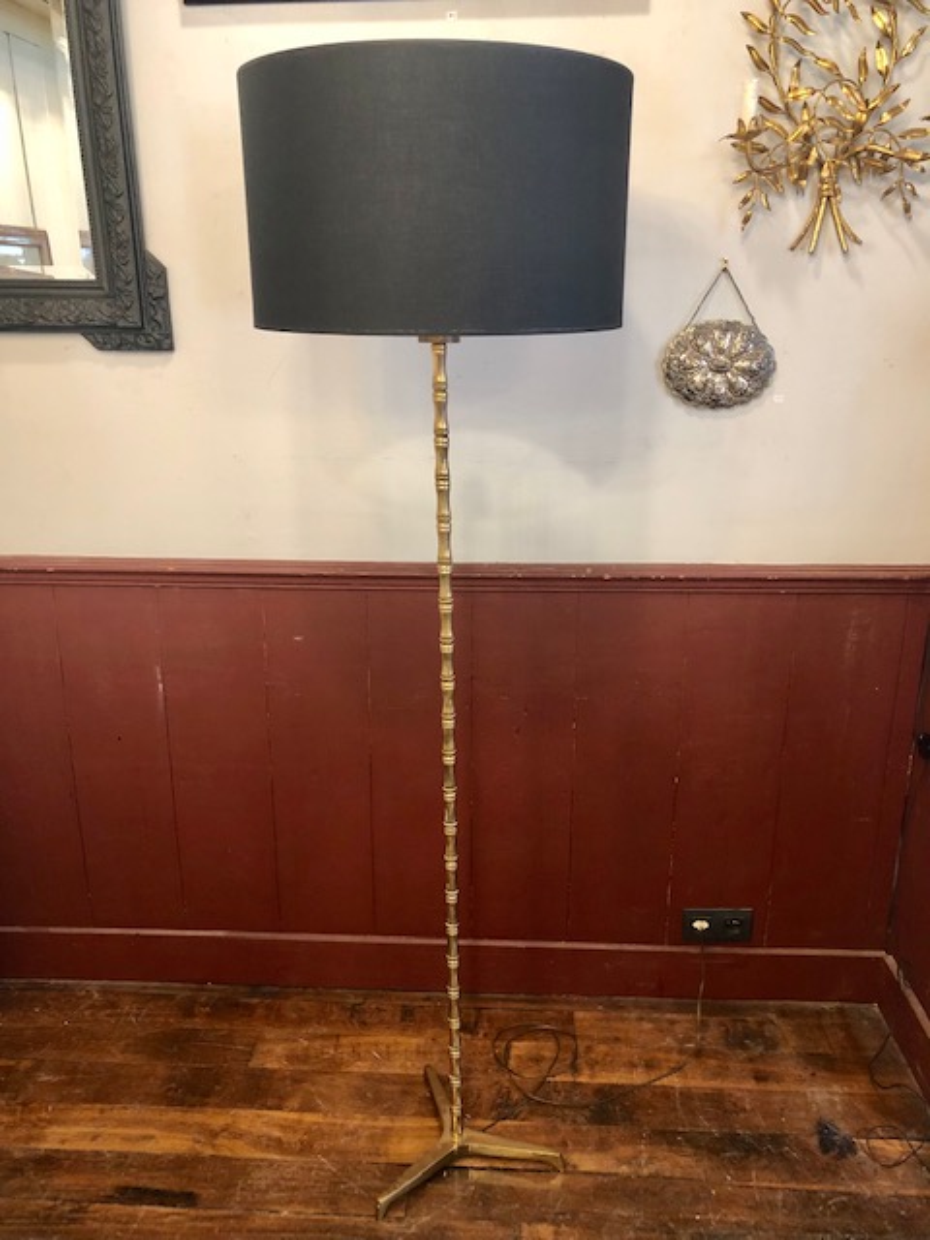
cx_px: 465
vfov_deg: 63.4
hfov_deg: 49.7
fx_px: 1003
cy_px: 620
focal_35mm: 28
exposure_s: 1/17
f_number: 1.8
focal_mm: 3.99
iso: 64
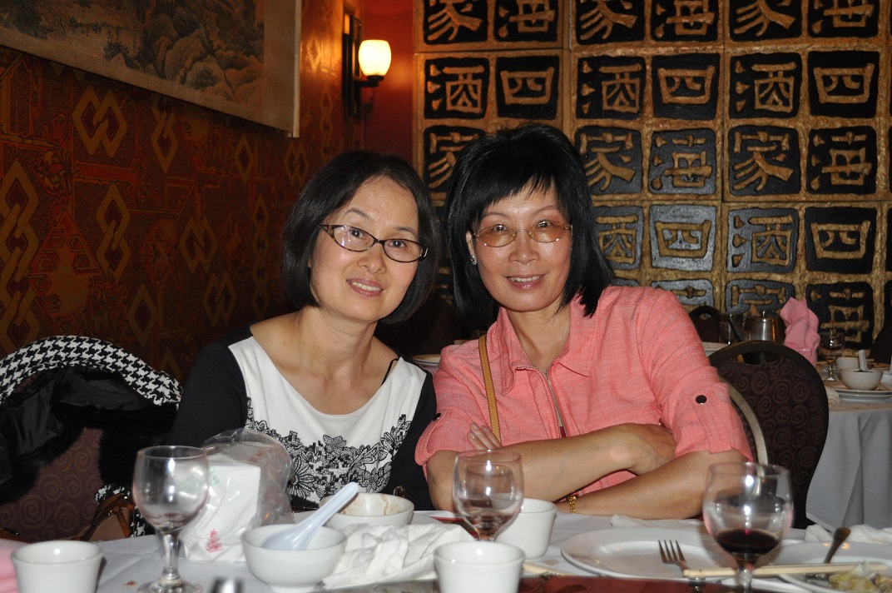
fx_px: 1114
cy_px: 296
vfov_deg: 29.8
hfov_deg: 43.7
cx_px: 446
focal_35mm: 45
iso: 800
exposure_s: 1/60
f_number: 4.5
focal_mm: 30
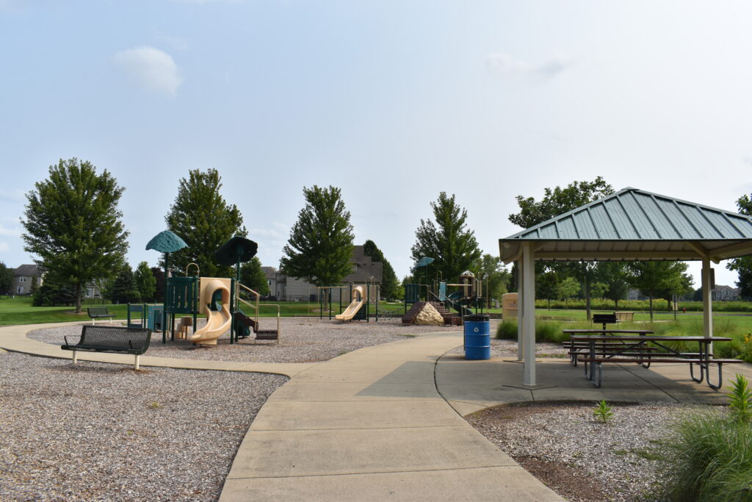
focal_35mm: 27
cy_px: 251
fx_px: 564
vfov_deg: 47.9
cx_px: 376
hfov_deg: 67.4
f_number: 11
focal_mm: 18
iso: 100
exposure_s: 1/200
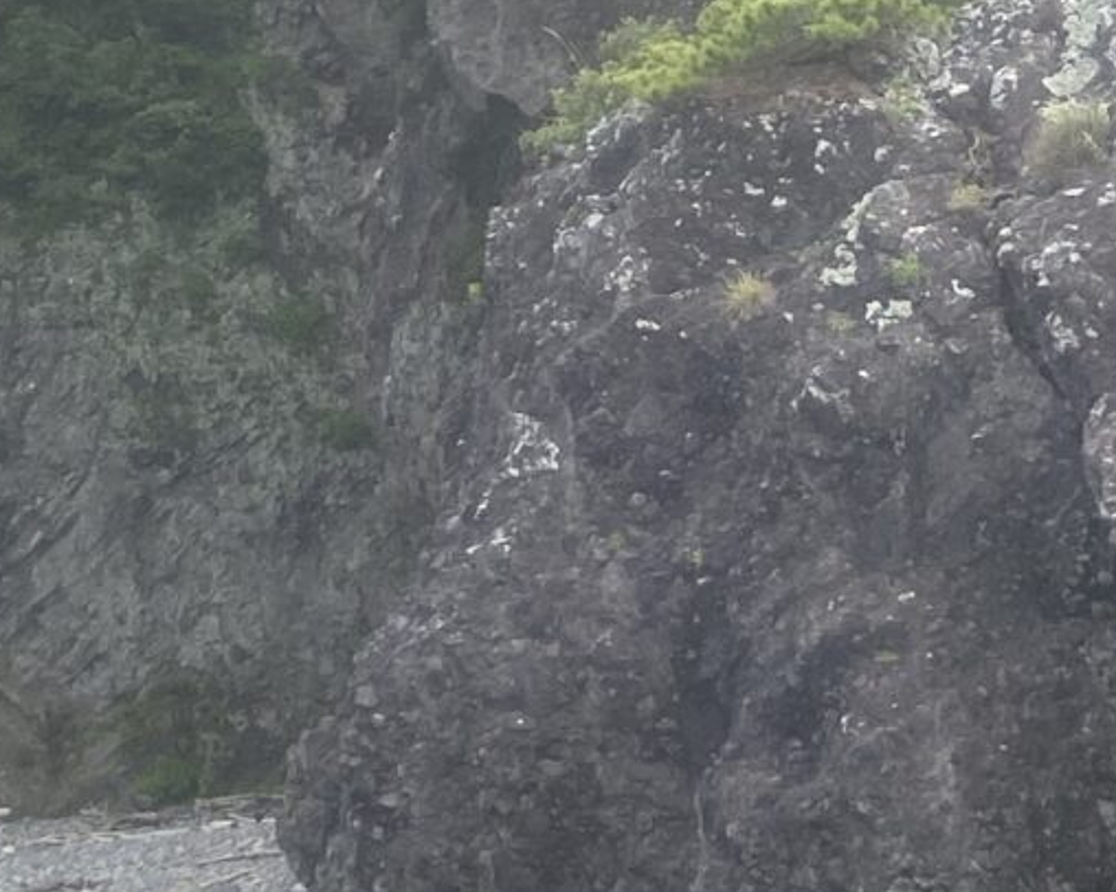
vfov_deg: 12.0
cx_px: 986
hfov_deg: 14.9
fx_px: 4226
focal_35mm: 128
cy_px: 270
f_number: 1.8
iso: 32
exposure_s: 1/1522
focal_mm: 4.25
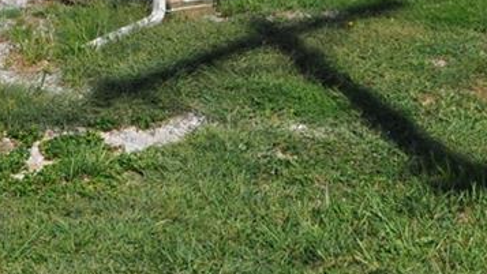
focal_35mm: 94
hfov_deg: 21.9
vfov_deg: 12.1
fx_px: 1221
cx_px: 31
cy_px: -170
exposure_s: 1/400
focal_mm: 21
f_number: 10
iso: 200
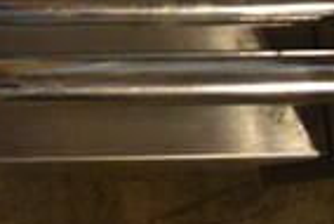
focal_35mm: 116
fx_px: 1077
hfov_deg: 16.4
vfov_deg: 10.7
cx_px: -134
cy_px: -243
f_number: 3.5
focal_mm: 18
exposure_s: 1/30
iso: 2000
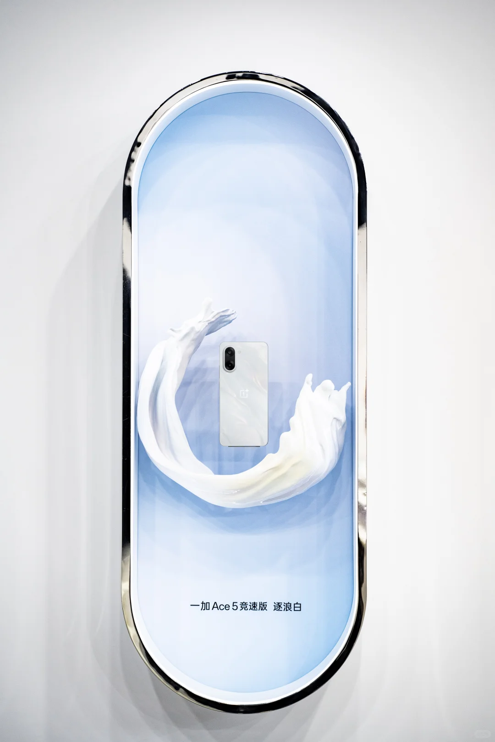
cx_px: 248
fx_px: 2042
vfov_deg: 20.6
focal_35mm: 99
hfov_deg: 13.8
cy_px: 371
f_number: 4
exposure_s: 1/50
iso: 1000
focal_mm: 99
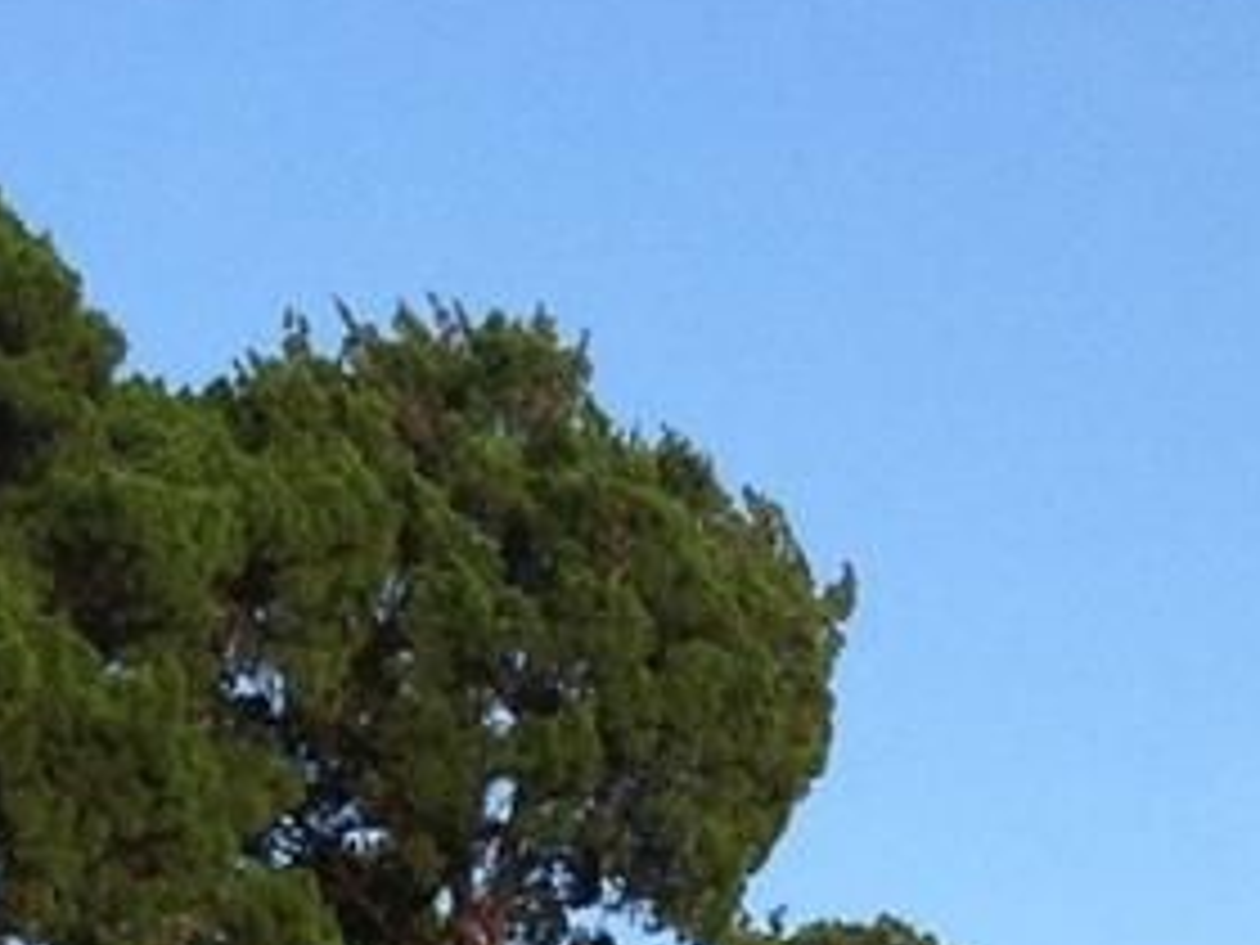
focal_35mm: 200
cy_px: 2128
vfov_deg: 7.1
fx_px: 7280
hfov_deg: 9.8
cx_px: 1422
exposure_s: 1/435
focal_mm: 4.28
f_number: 2.4
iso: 50
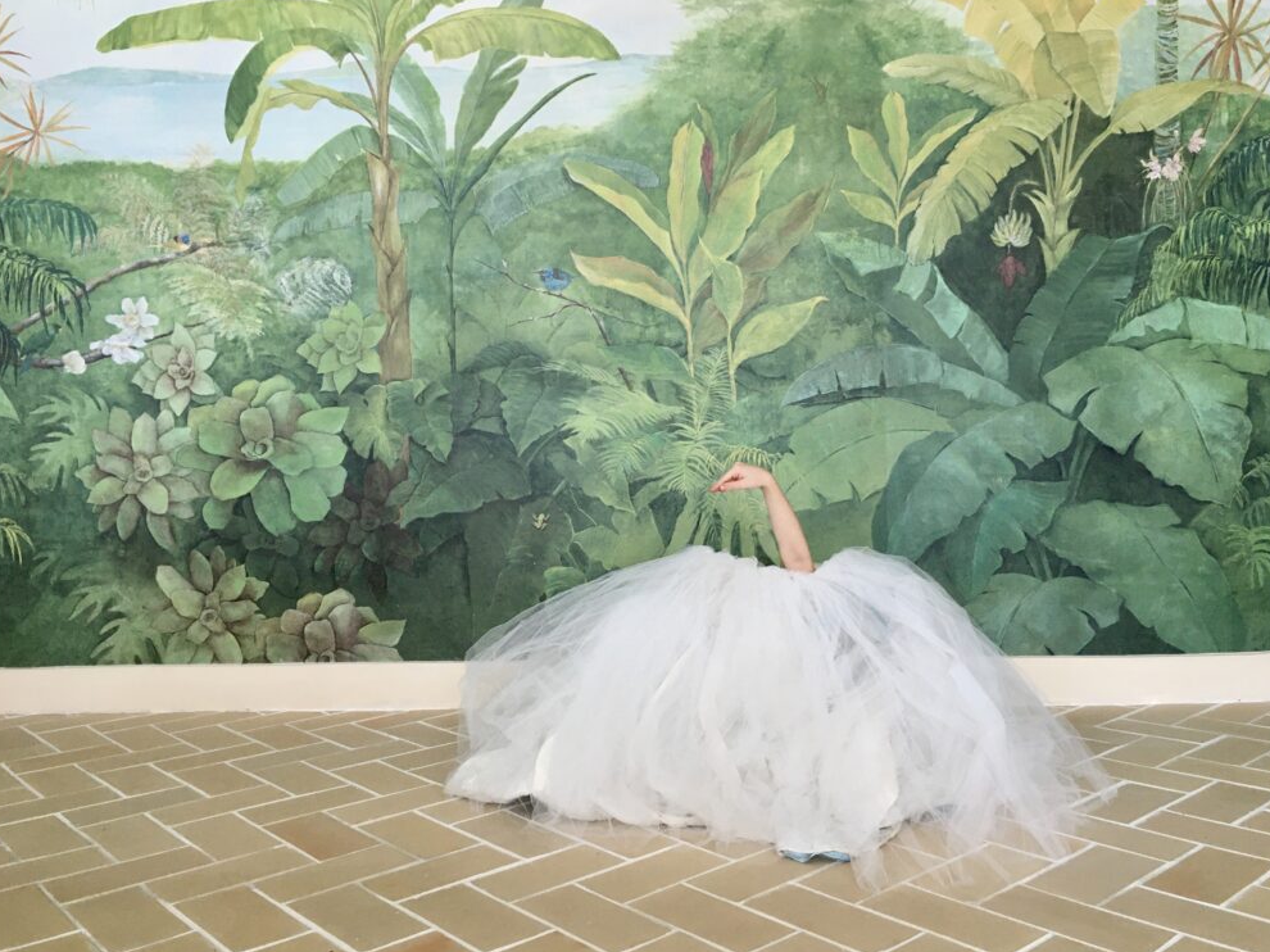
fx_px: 1100
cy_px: 462
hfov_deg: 60.0
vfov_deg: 46.8
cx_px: 645
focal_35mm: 30
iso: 80
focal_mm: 4.15
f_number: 2.2
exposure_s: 1/30
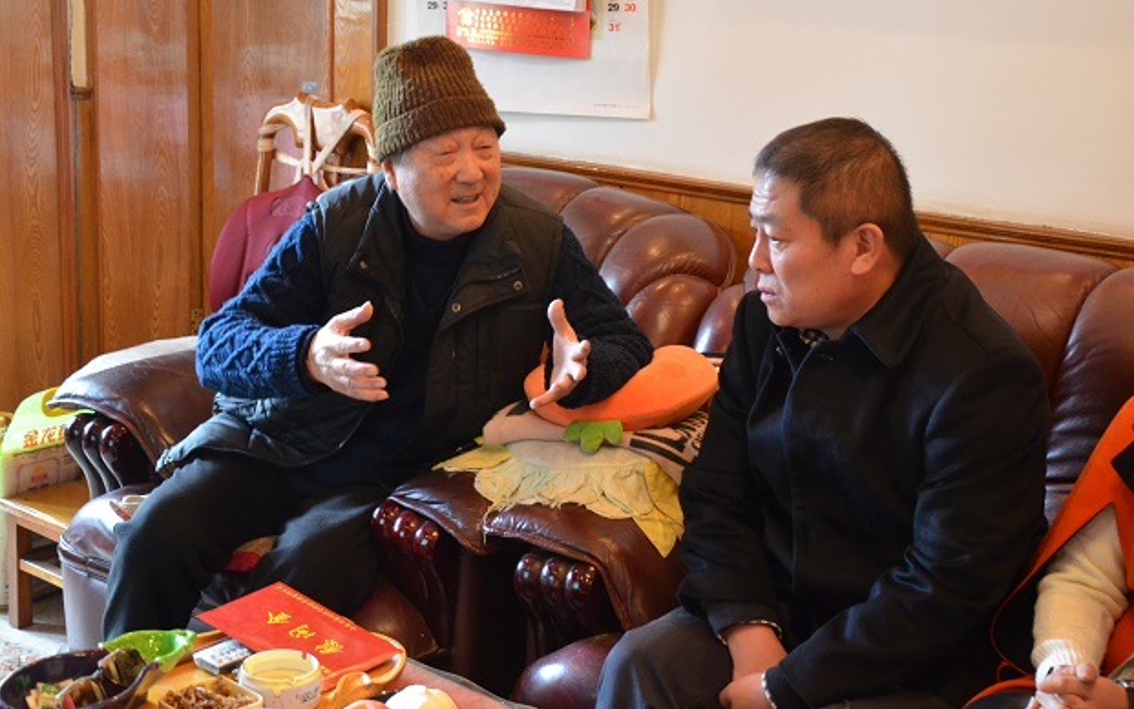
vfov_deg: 23.5
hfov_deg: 36.9
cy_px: 366
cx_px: 586
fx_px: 1700
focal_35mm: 55
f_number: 4.2
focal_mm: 32
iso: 1600
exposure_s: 1/15
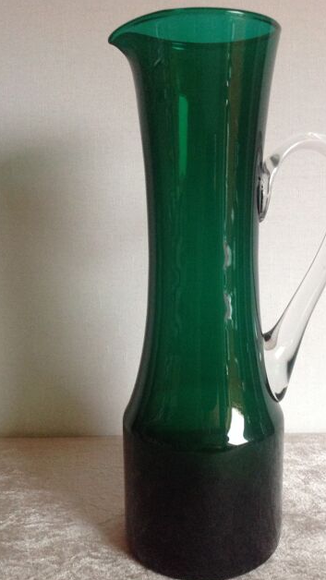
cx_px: 201
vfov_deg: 51.6
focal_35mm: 39
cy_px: 295
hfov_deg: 30.3
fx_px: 600
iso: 320
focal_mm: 4.28
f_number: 2.4
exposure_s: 1/15
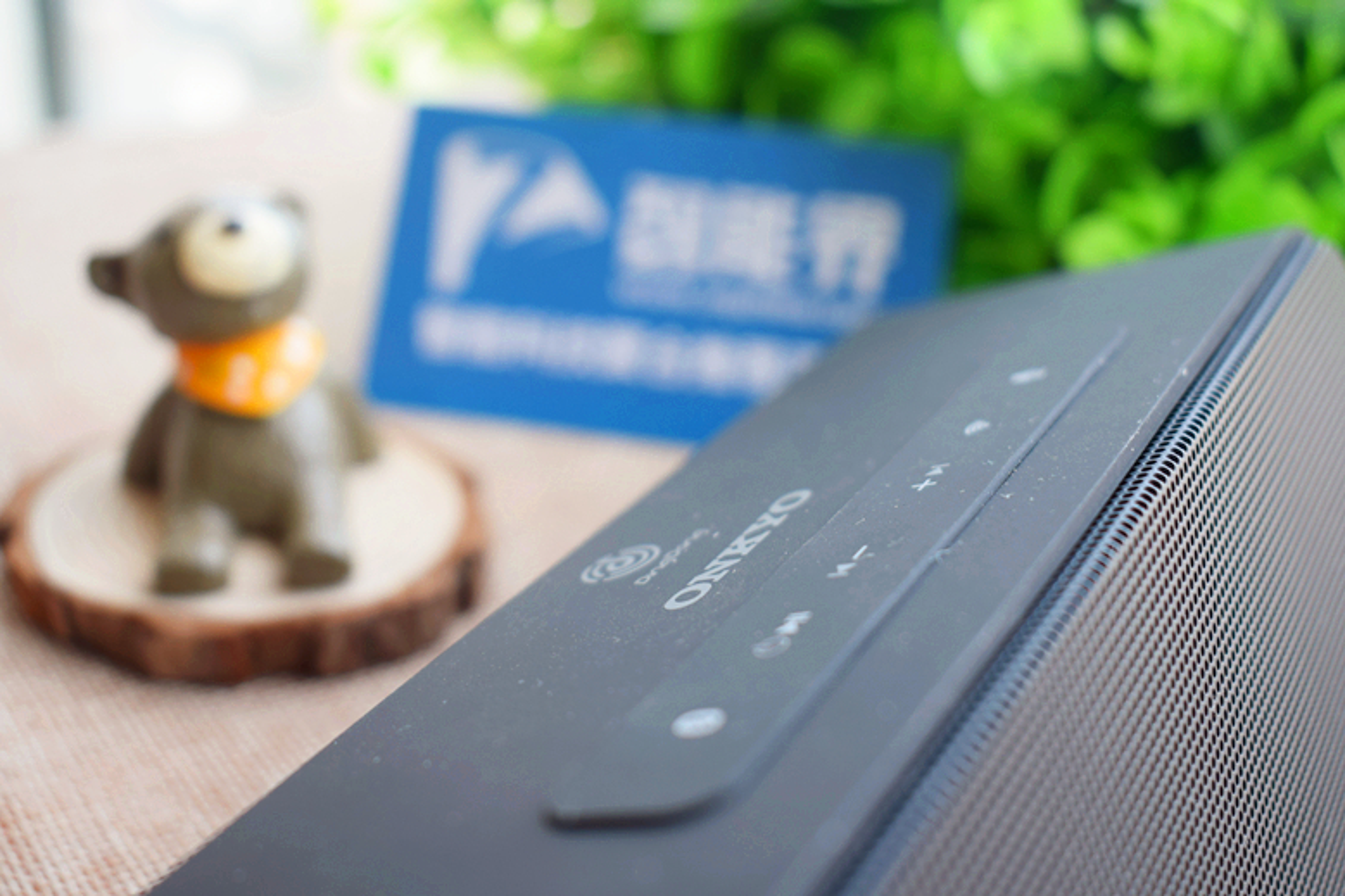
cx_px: 672
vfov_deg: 26.5
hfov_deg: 38.9
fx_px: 1905
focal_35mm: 51
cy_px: 448
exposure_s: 1/125
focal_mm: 34
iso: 400
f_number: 5.6
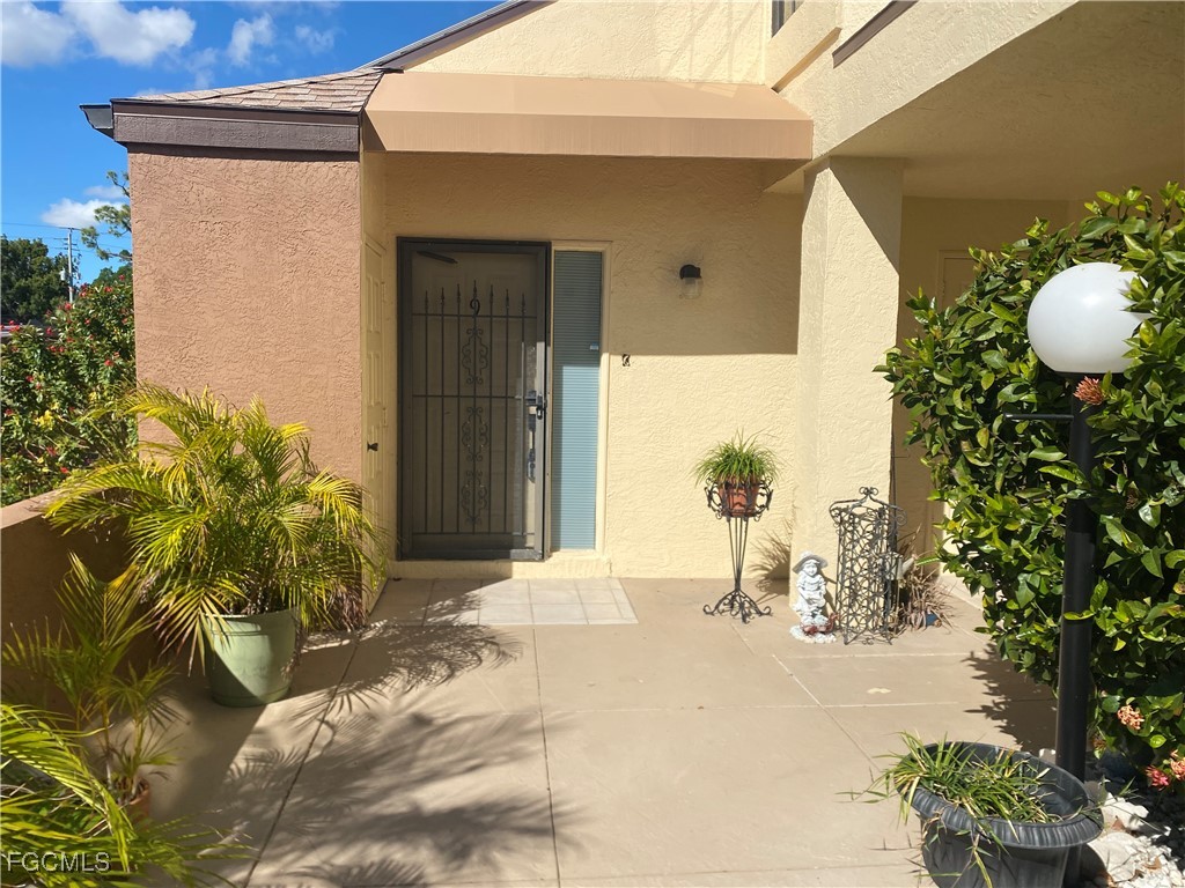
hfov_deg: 67.3
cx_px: 592
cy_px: 444
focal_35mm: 26
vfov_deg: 53.1
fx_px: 890
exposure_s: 1/4808
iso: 32
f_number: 1.8
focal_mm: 4.25
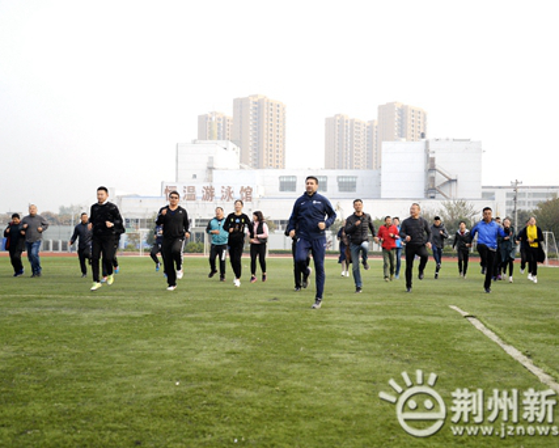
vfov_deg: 31.5
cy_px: 225
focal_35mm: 48
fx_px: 794
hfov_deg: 38.7
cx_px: 310
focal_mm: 42
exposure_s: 1/4000
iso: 1600
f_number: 4.2
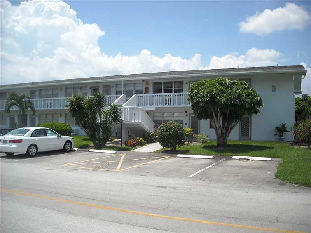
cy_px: 116
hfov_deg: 52.6
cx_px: 156
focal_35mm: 35
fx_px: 314
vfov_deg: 40.7
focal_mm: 5.7
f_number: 5.6
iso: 64
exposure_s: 1/323
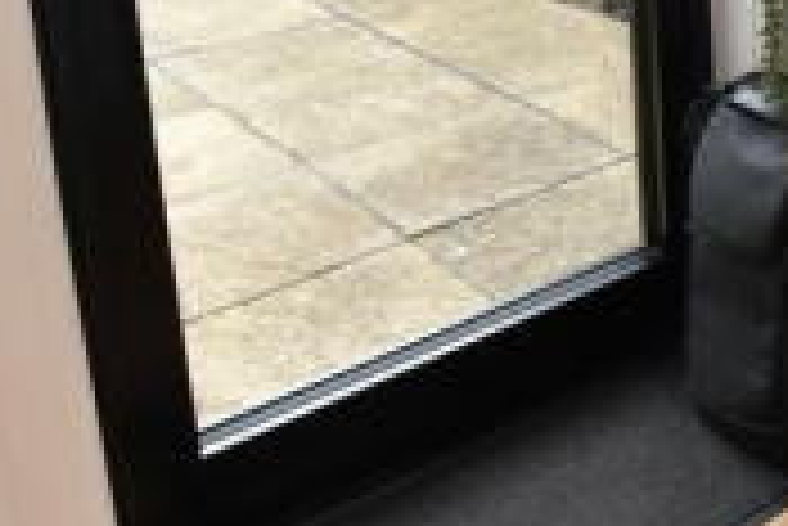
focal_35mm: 56
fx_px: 1227
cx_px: 1177
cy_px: -137
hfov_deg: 26.2
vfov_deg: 22.0
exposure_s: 1/100
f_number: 5
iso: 800
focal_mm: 10
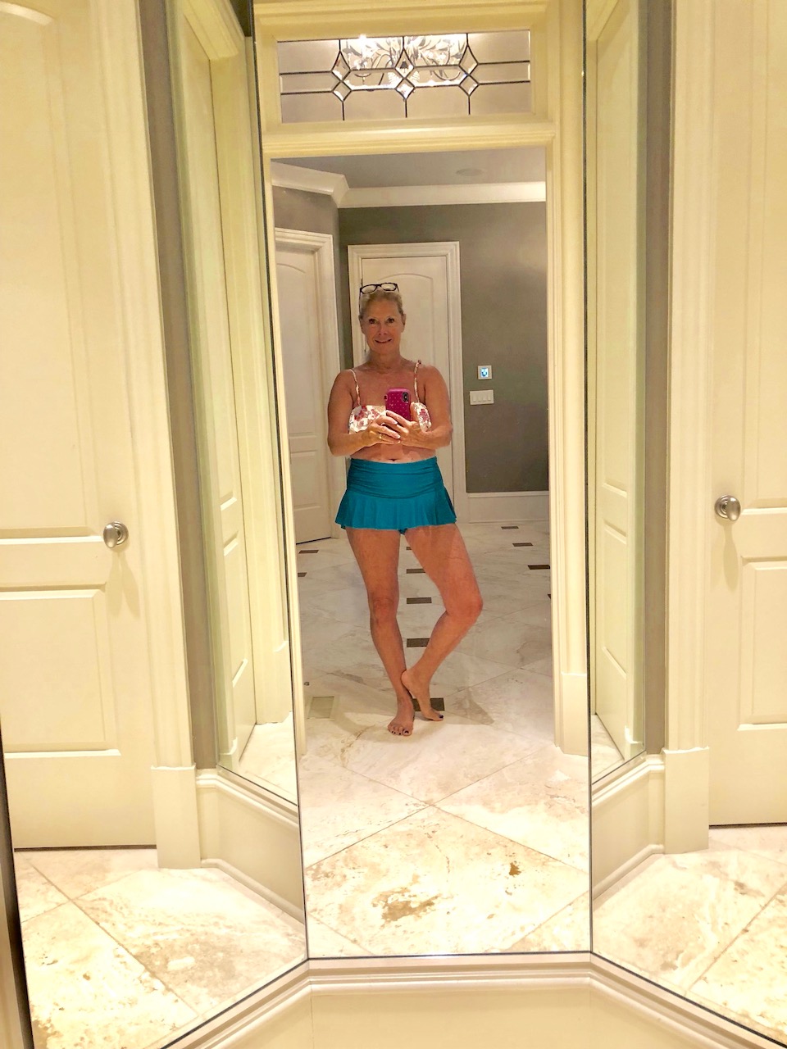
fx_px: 849
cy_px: 524
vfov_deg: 63.4
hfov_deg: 49.7
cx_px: 394
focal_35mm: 28
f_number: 1.8
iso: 40
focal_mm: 4
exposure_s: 1/15
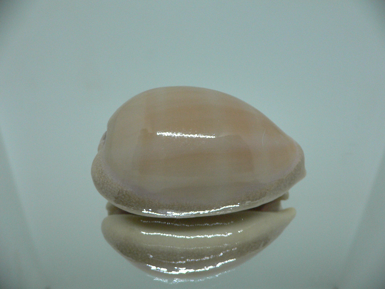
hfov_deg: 52.6
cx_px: 192
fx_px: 389
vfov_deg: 40.7
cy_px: 144
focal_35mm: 35
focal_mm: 4.6
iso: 200
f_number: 2.8
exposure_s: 1/60
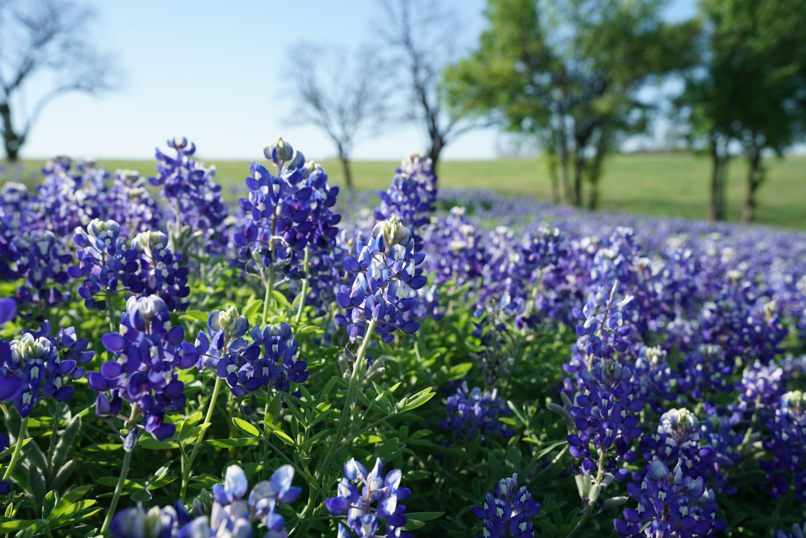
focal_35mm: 35
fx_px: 784
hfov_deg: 54.4
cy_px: 269
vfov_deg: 37.9
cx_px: 403
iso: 100
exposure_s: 1/200
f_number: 7.1
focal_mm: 35
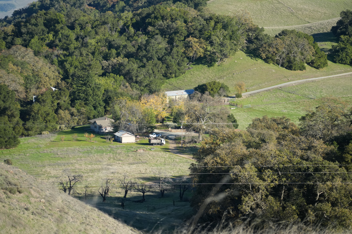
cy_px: 117
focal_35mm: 144
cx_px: 176
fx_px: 1408
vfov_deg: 9.5
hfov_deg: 14.3
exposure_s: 1/1250
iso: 640
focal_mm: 144
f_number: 6.3
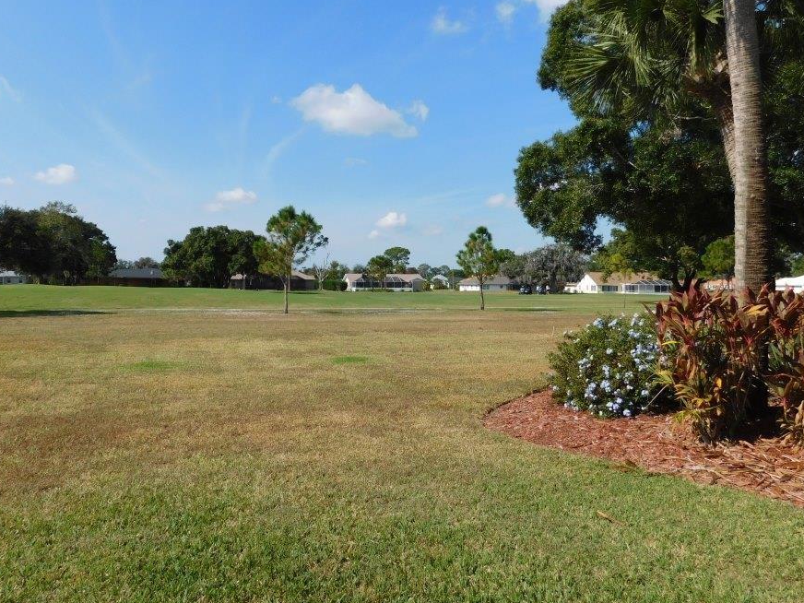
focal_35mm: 27
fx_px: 627
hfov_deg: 65.3
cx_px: 385
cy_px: 266
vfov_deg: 51.2
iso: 125
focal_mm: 4
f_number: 6
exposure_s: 1/500
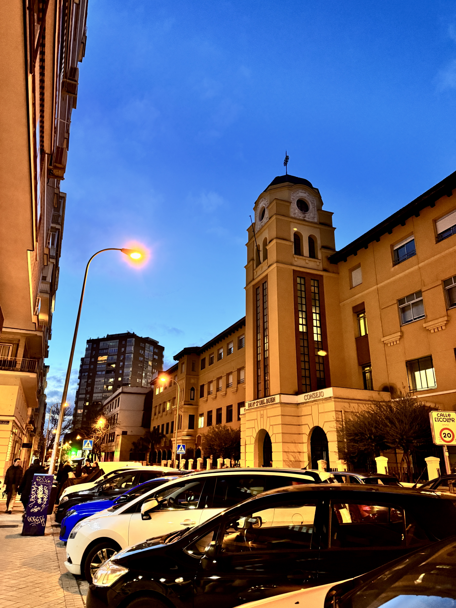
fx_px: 422
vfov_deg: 71.6
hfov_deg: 56.8
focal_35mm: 24
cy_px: 304
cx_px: 228
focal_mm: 6.76
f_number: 1.78
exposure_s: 1/33
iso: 640
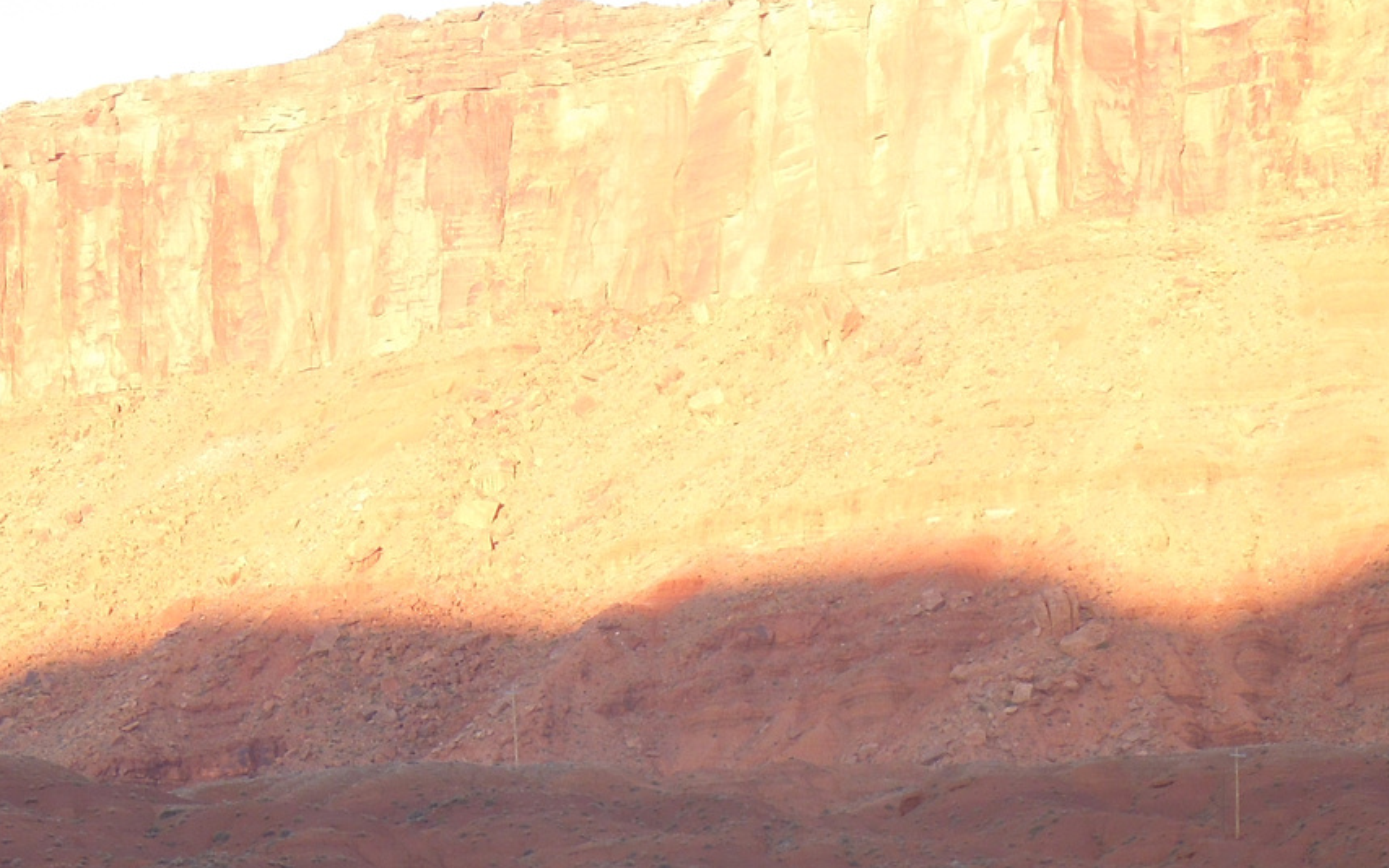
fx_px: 4619
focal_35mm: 122
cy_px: 1141
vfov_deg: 10.5
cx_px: 792
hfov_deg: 17.1
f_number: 4
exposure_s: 1/80
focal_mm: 8.7
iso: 100
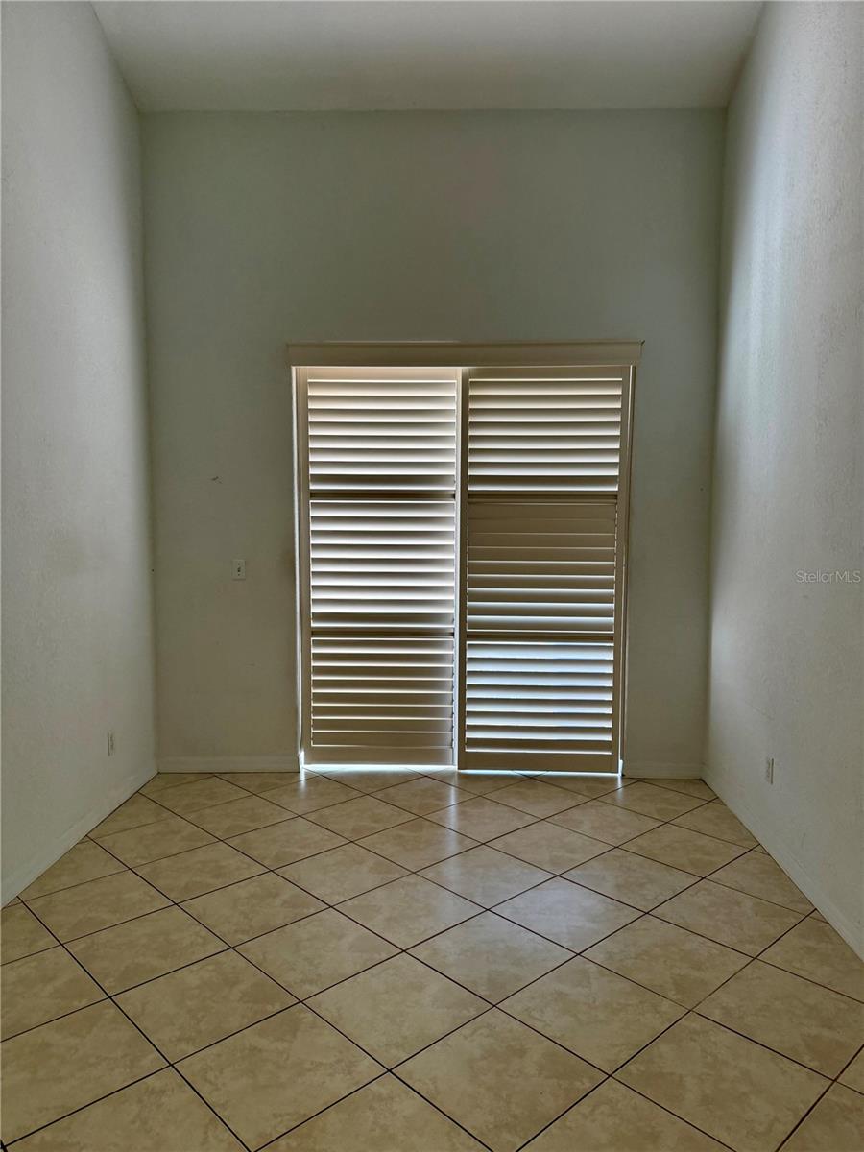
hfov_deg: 56.8
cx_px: 432
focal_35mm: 24
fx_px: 799
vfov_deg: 71.6
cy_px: 576
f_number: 1.78
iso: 160
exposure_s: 1/120
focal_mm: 6.76
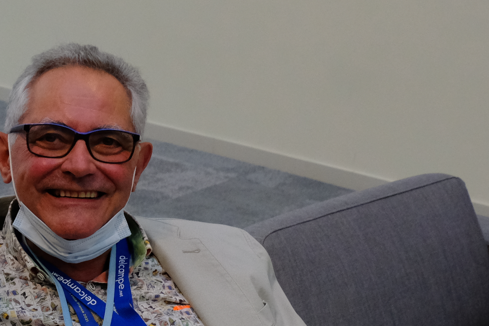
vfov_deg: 13.9
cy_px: 255
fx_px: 1331
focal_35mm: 98
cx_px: -62
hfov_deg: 19.8
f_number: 6.4
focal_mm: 21.6
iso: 2000
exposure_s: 1/180
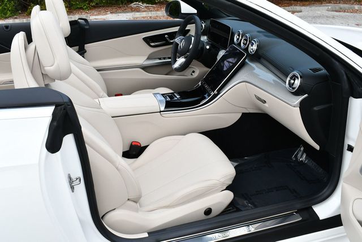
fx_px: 362
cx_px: 181
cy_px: 121
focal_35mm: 36
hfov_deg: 53.1
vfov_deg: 36.9
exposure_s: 1/250
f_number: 7.1
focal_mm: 18
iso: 200
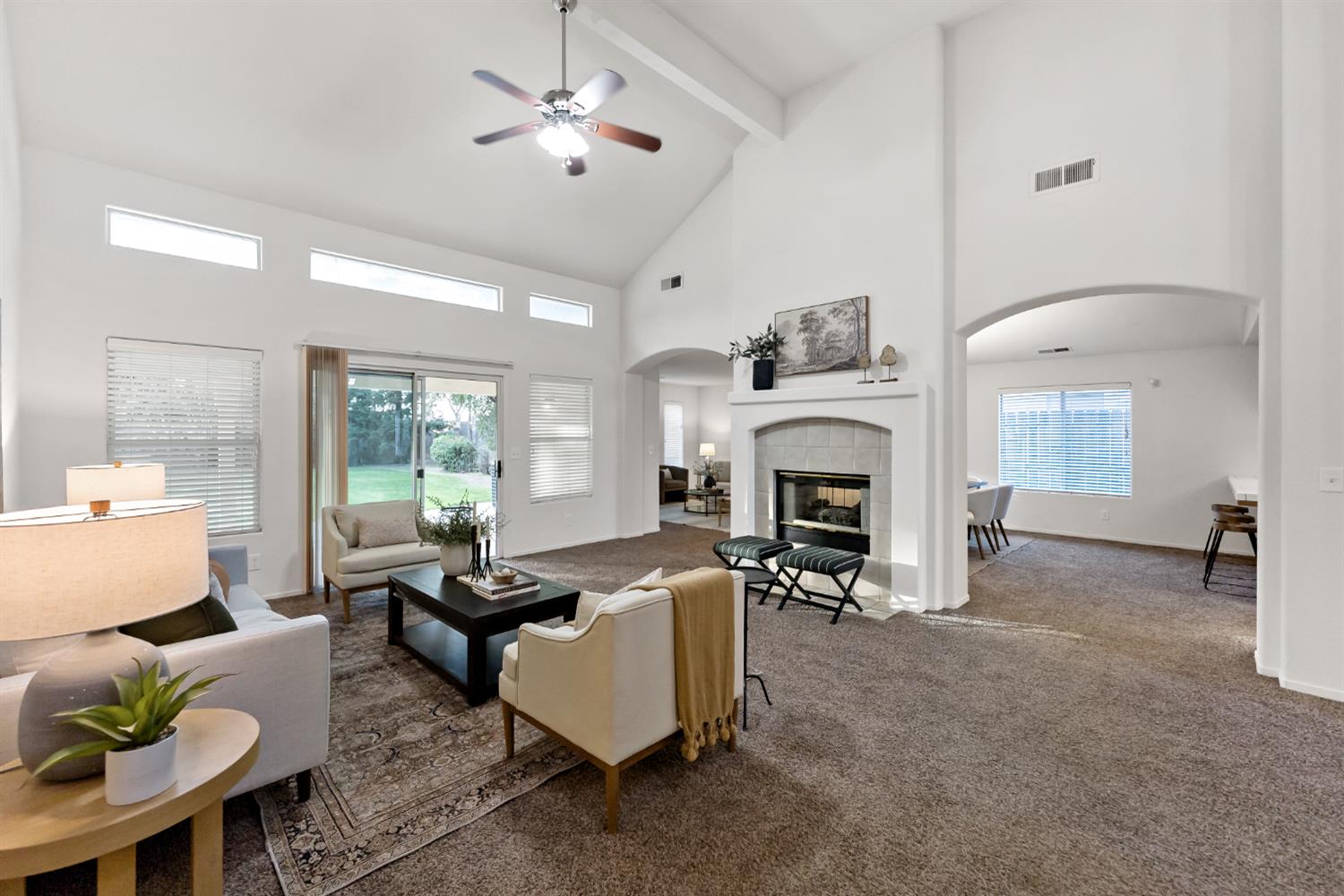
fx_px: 523
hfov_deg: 104.3
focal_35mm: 14
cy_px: 448
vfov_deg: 81.2
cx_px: 672
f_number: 3.2
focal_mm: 14
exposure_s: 1/160
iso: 1250
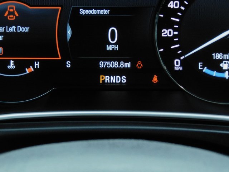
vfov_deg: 6.4
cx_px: 114
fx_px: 1535
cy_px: 86
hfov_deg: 8.5
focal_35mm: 232
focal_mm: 41.3
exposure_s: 1/30
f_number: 5.6
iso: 640
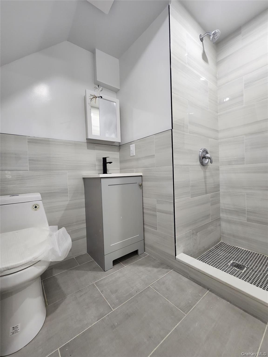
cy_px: 178
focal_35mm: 13
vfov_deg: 106.2
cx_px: 134
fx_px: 134
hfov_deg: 89.9
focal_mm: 2.2
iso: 250
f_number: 2.2
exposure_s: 1/60
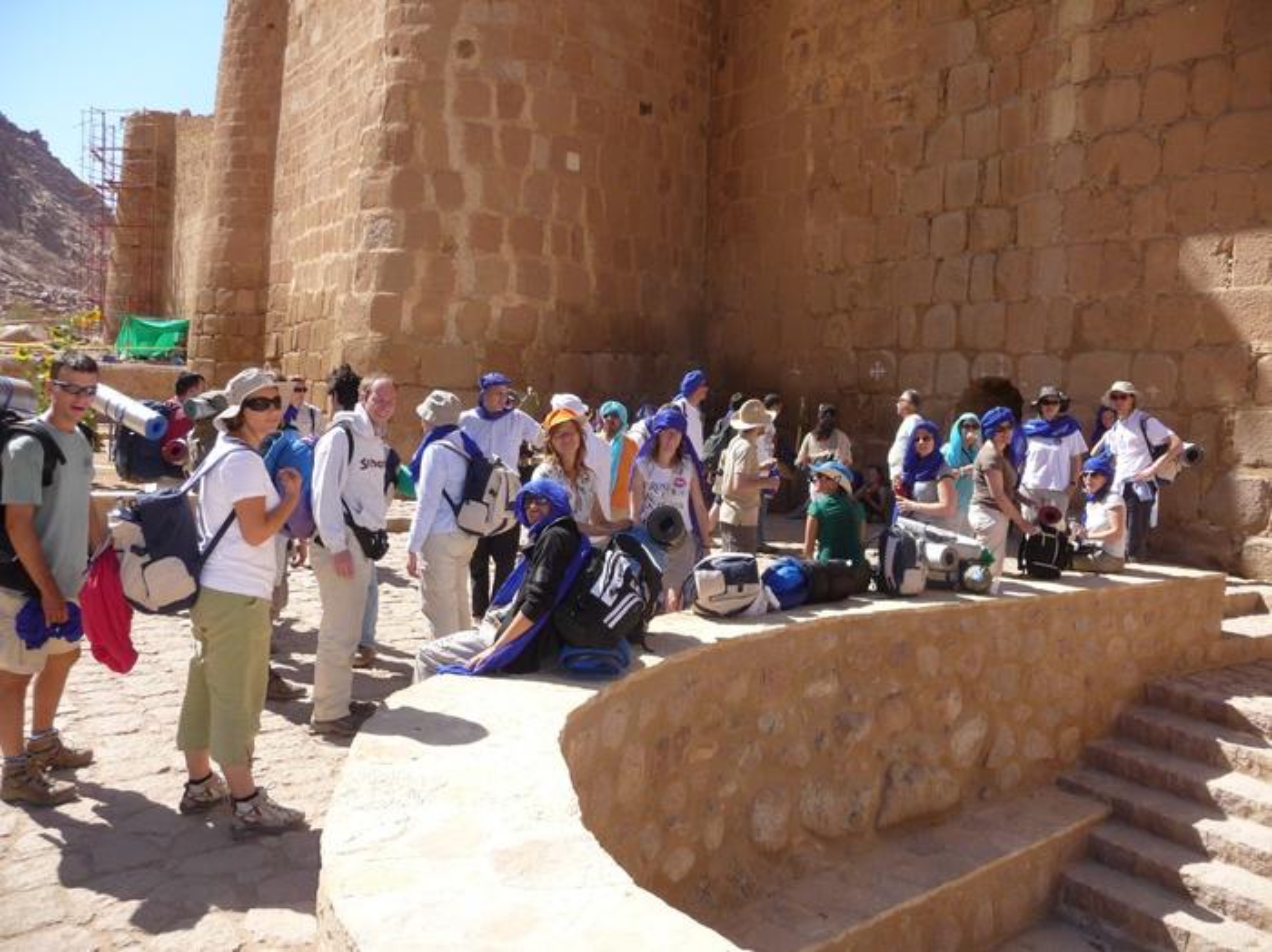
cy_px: 476
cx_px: 636
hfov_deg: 63.5
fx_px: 1028
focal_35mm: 28
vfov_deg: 49.7
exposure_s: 1/640
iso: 100
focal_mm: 4.7
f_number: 3.3
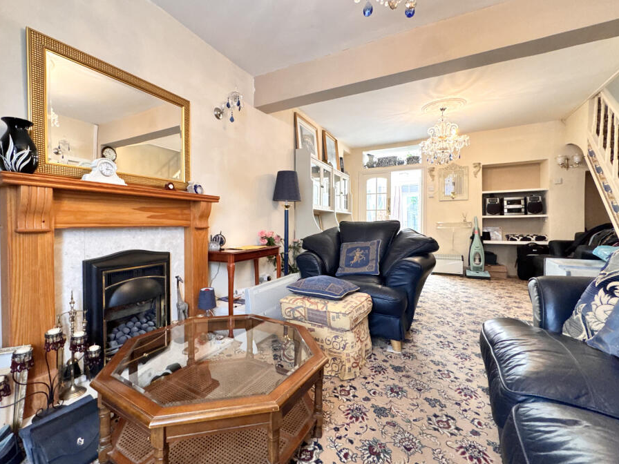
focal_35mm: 16
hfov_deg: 94.4
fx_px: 286
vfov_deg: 78.1
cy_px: 226
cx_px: 289
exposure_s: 1/50
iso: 250
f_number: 2.2
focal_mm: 2.22
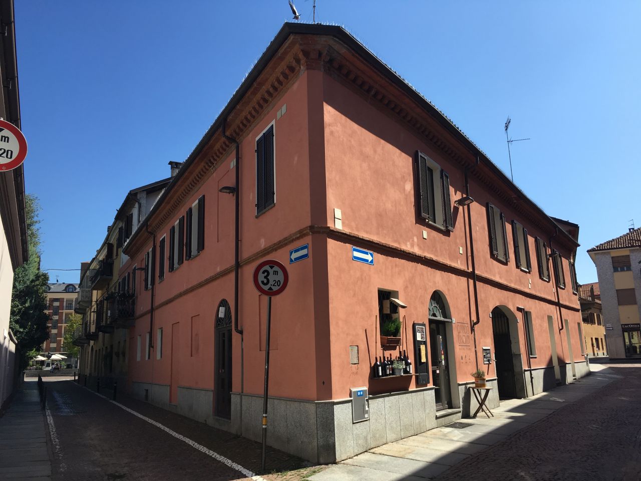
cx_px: 320
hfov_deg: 61.7
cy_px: 240
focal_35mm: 29
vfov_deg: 48.2
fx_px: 537
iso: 25
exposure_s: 1/1326
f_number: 2.2
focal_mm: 4.15
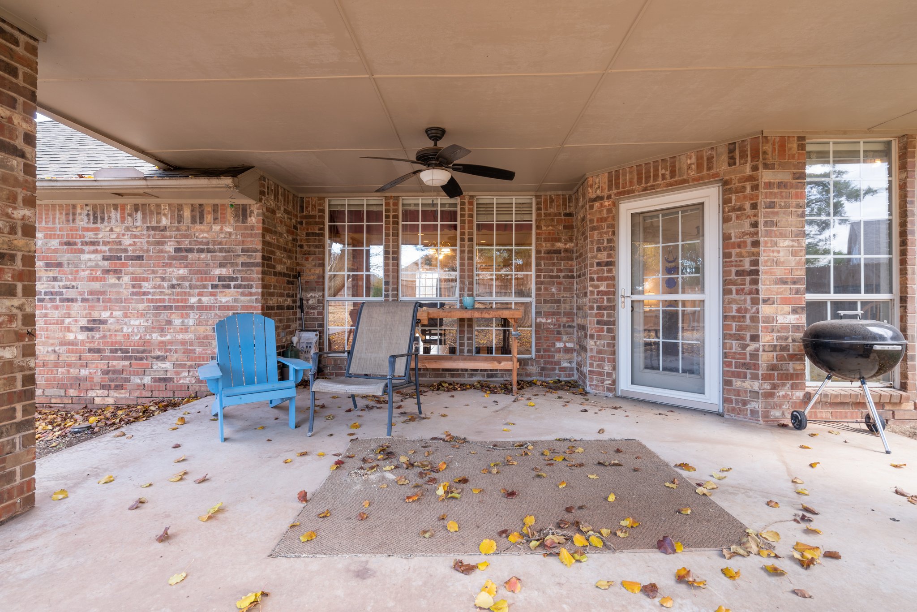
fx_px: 408
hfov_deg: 96.7
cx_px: 458
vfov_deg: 73.8
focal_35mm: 16
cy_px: 306
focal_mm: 16
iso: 200
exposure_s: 1/6
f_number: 7.1
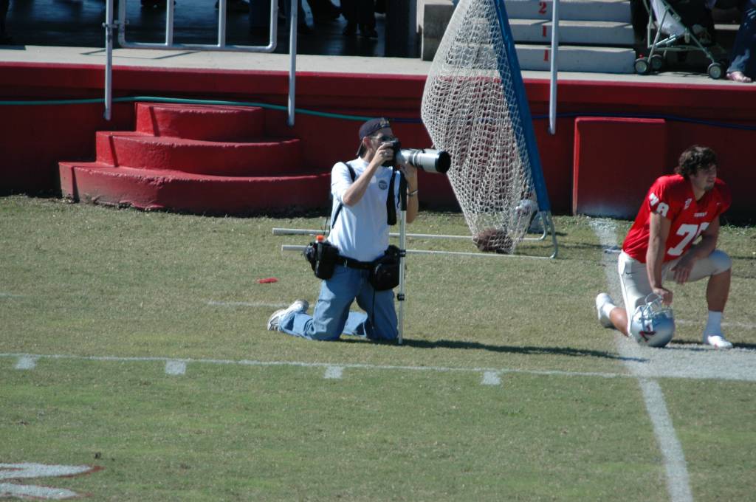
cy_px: 251
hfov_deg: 3.4
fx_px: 12584
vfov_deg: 2.3
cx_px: 378
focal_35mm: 600
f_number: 5.6
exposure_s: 1/640
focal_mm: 400
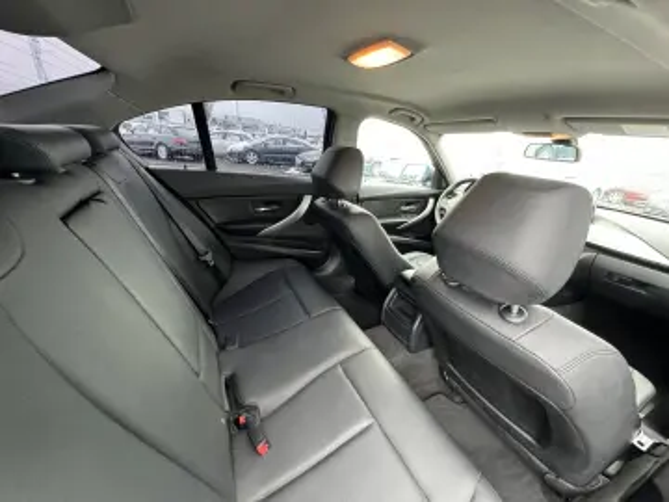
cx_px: 334
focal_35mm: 14
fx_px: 271
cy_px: 251
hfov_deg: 102.1
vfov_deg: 85.7
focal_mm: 2.22
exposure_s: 1/60
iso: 640
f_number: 2.2
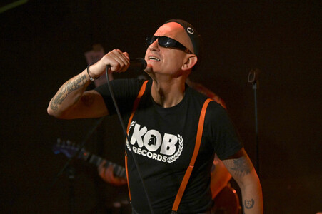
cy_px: 107
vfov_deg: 17.0
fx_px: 715
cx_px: 161
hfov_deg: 25.4
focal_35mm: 80
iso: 6400
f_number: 2.8
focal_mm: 80
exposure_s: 1/320
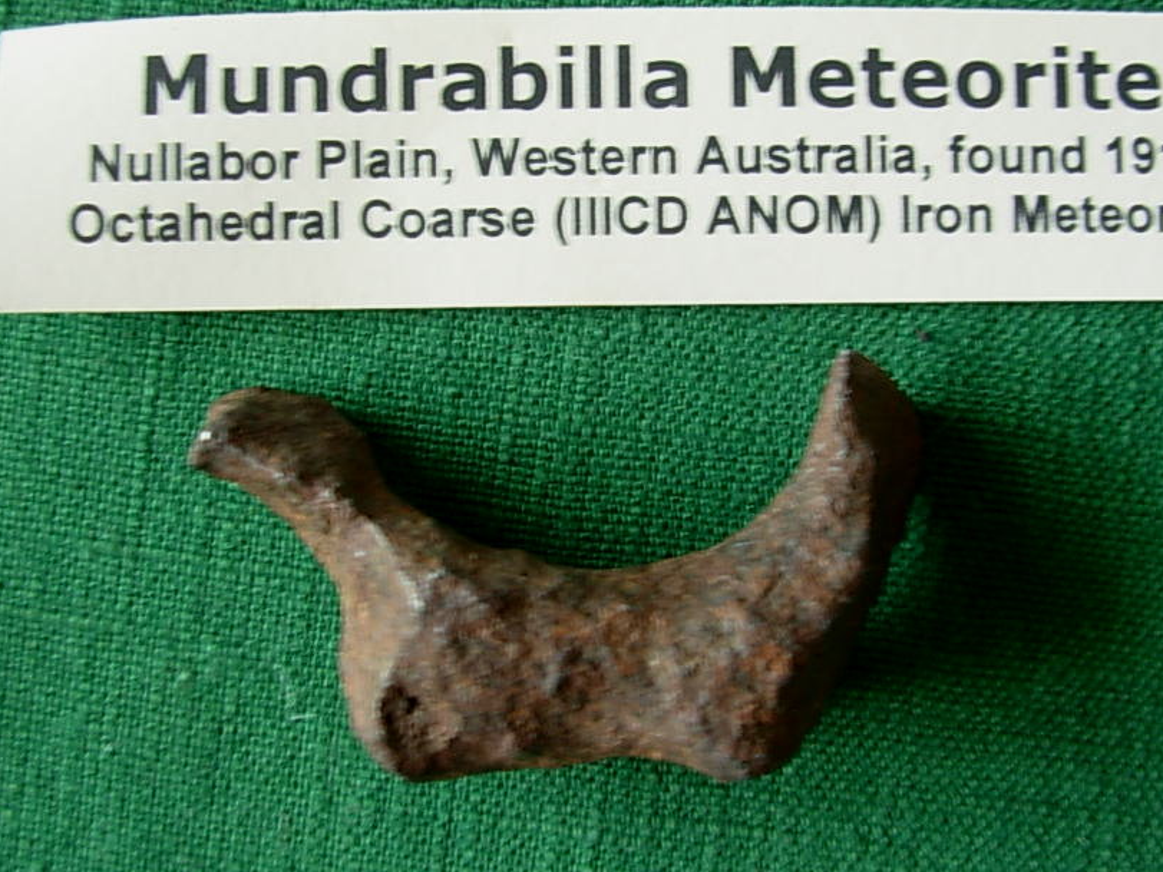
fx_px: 1612
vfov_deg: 30.2
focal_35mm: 48
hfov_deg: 39.6
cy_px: 367
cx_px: 663
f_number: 2.9
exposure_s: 1/4
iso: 50
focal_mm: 6.3
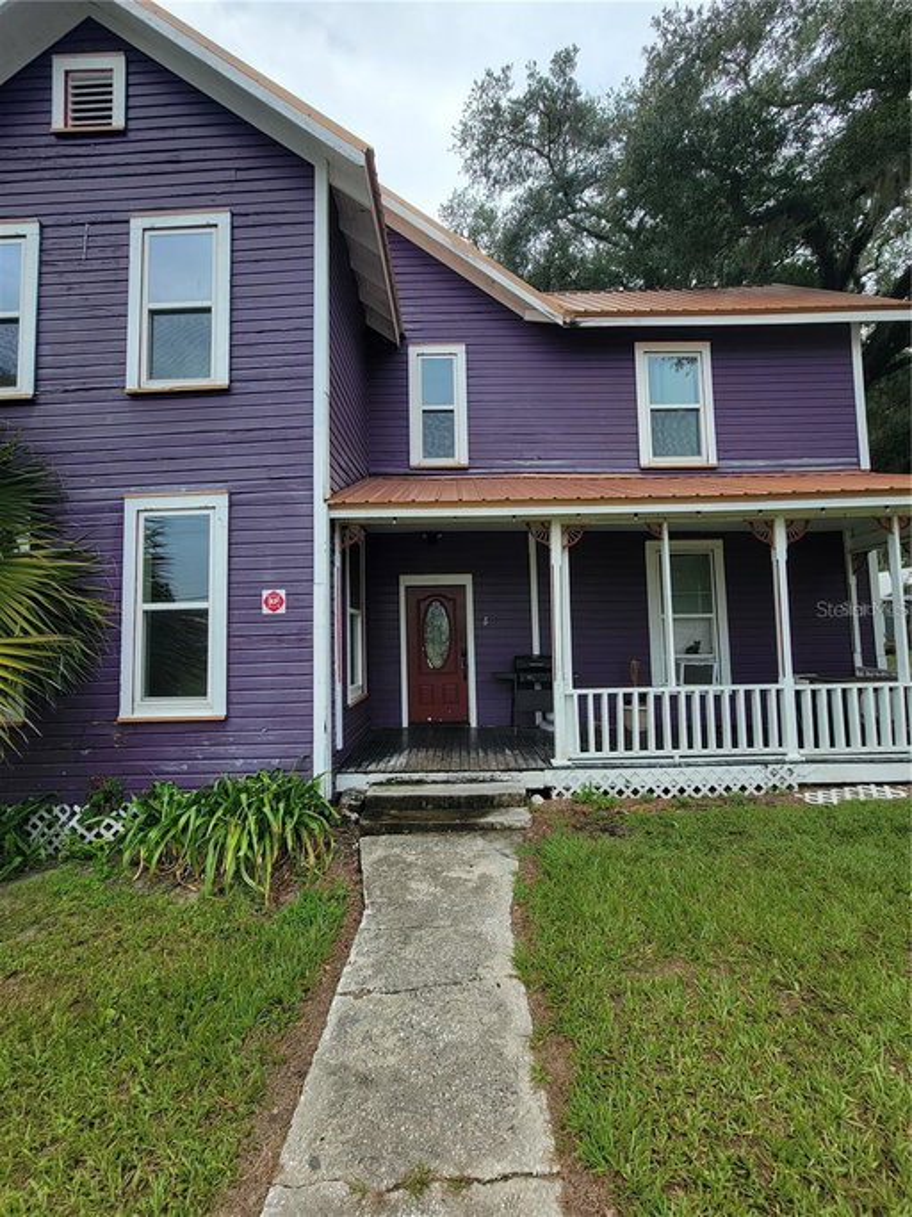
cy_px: 608
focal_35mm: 13
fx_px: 457
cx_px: 456
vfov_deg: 106.2
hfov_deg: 89.9
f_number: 2.2
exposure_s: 1/740
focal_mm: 2.2
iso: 50
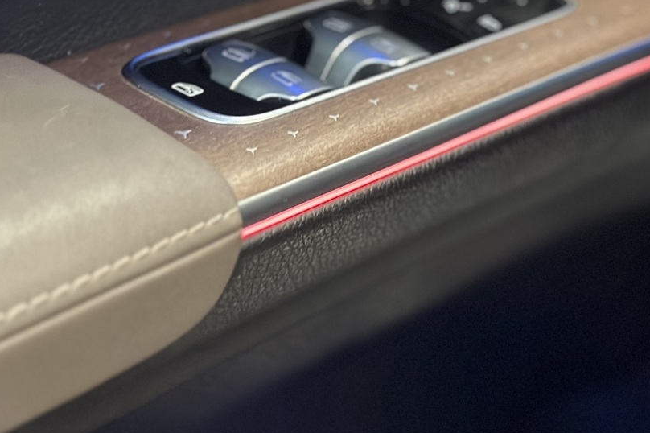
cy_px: 66
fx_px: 1606
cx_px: 471
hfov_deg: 22.7
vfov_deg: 15.2
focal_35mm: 89
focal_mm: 6.86
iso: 800
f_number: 1.78
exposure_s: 1/32
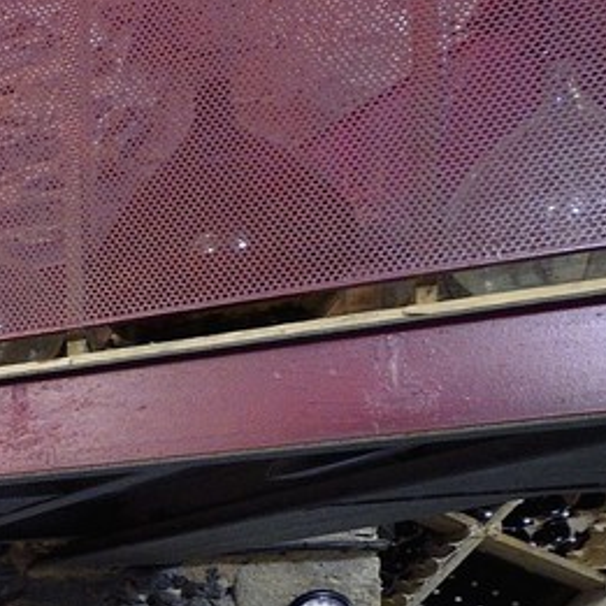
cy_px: 736
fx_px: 1446
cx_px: -1128
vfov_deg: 21.8
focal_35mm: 73
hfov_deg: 12.2
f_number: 6.3
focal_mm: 14
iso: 1600
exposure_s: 1/10
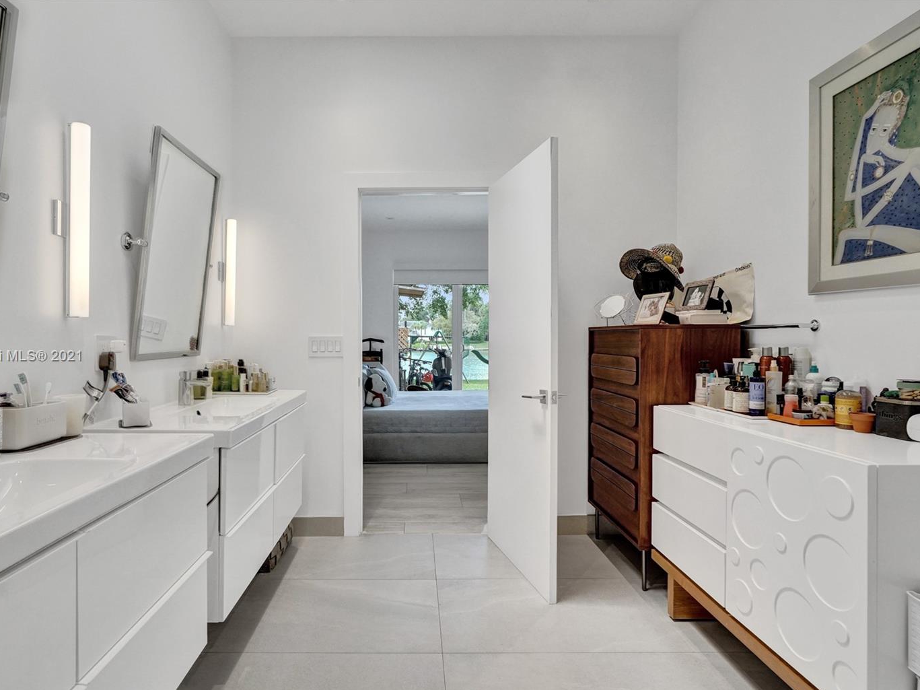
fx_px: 478
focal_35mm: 18
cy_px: 357
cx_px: 406
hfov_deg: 87.4
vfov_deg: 71.6
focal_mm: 16
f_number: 8
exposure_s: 1/250
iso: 2000
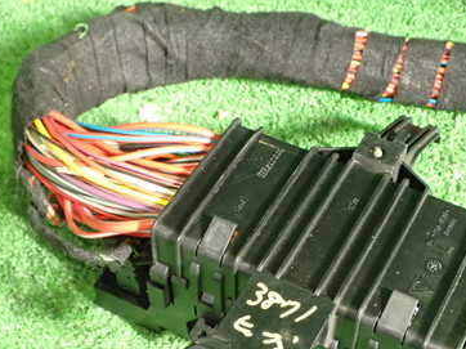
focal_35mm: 68
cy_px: 216
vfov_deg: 21.5
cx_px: 264
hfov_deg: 28.5
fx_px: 915
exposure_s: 1/40
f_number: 2.8
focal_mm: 7.31
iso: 800
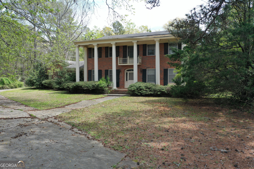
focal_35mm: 28
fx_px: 198
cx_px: 127
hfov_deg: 65.5
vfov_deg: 46.4
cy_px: 84
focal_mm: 10.26
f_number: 3.5
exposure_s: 1/60
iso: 100
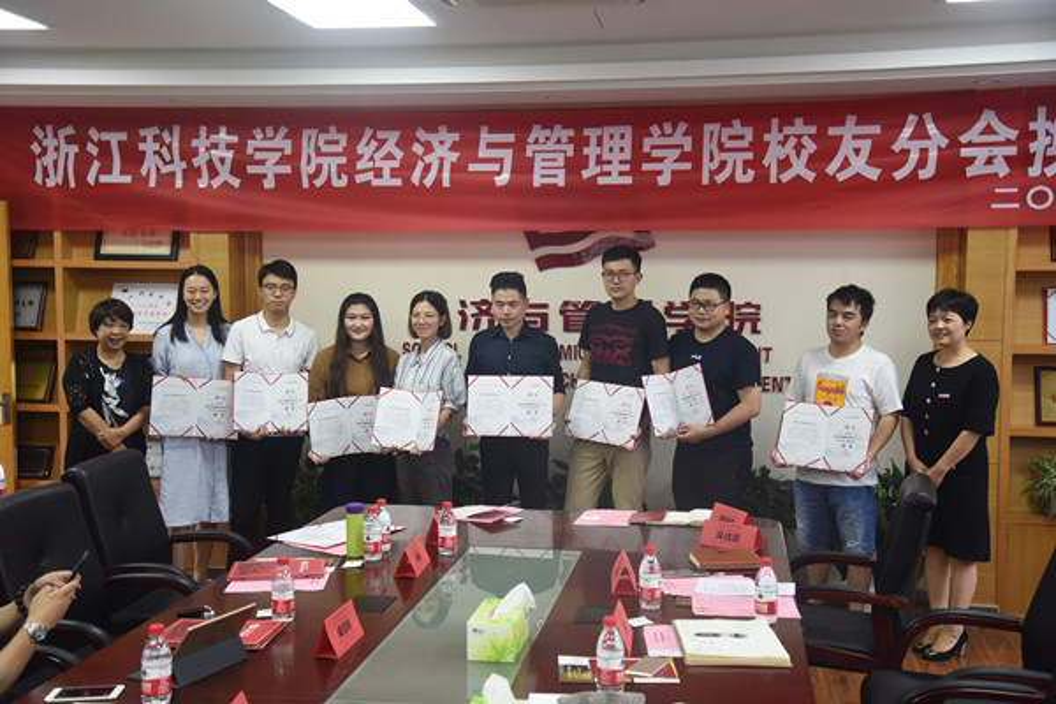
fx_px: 1232
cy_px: 352
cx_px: 528
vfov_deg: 31.9
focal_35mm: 42
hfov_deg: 46.4
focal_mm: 42
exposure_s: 1/100
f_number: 4.2
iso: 1250
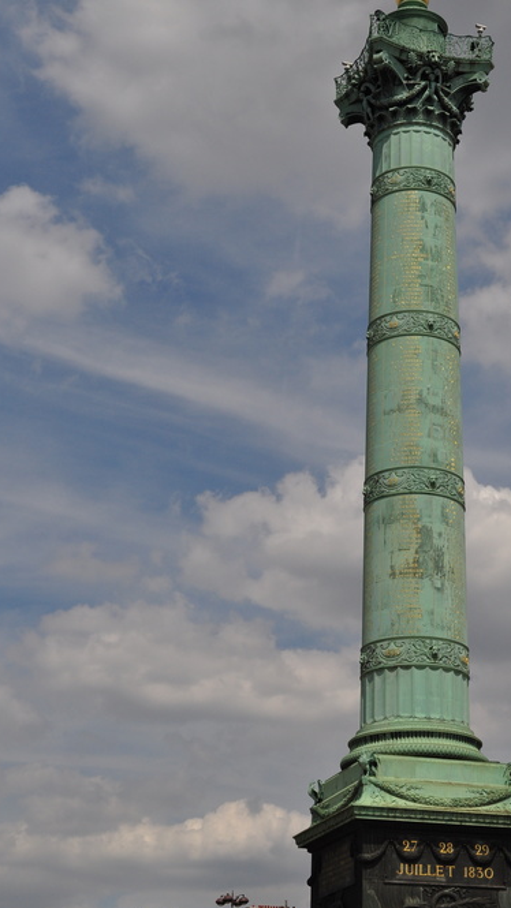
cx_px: 398
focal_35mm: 68
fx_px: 1638
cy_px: 426
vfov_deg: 31.0
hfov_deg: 17.6
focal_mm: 30
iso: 200
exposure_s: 1/640
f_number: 11
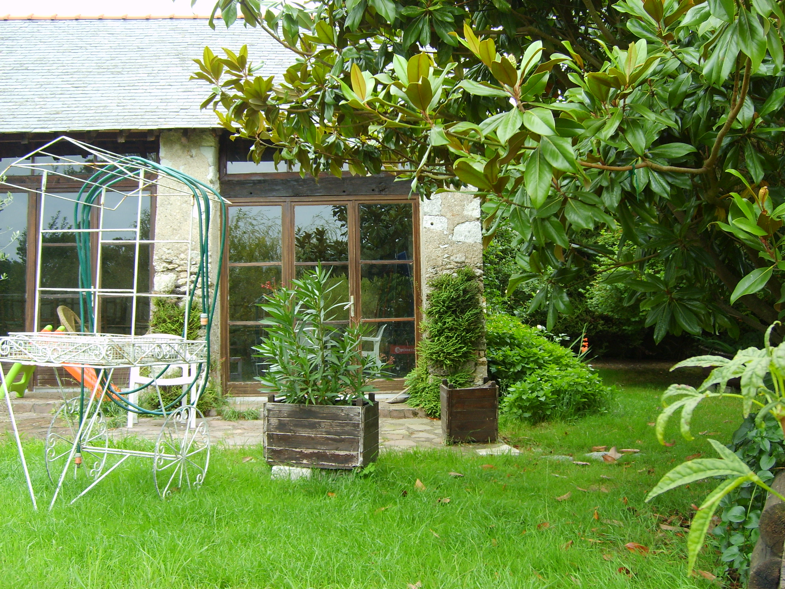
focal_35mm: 35
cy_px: 294
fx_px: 794
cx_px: 392
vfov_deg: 40.7
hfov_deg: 52.6
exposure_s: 1/30
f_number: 2.8
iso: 50
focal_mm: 5.8
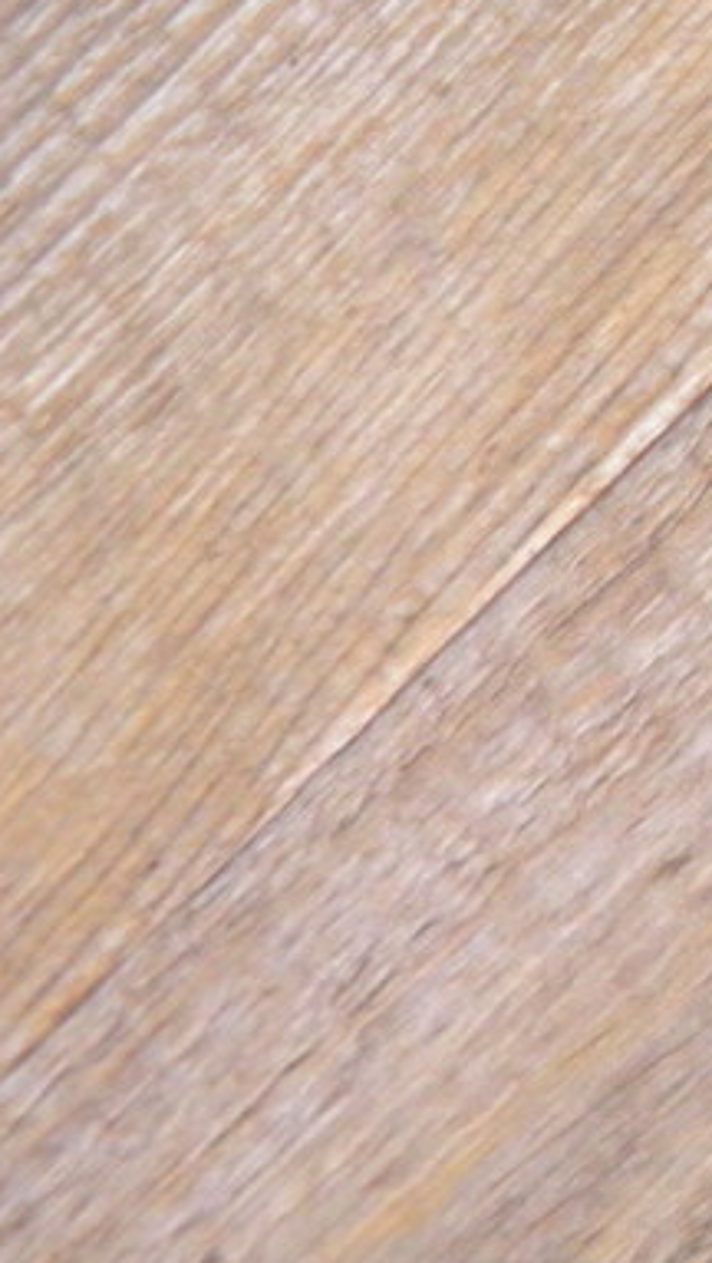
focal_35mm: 150
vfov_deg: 14.1
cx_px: 1787
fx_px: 5025
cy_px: -69
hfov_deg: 7.5
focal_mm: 7.9
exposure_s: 1/10
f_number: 3.3
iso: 200
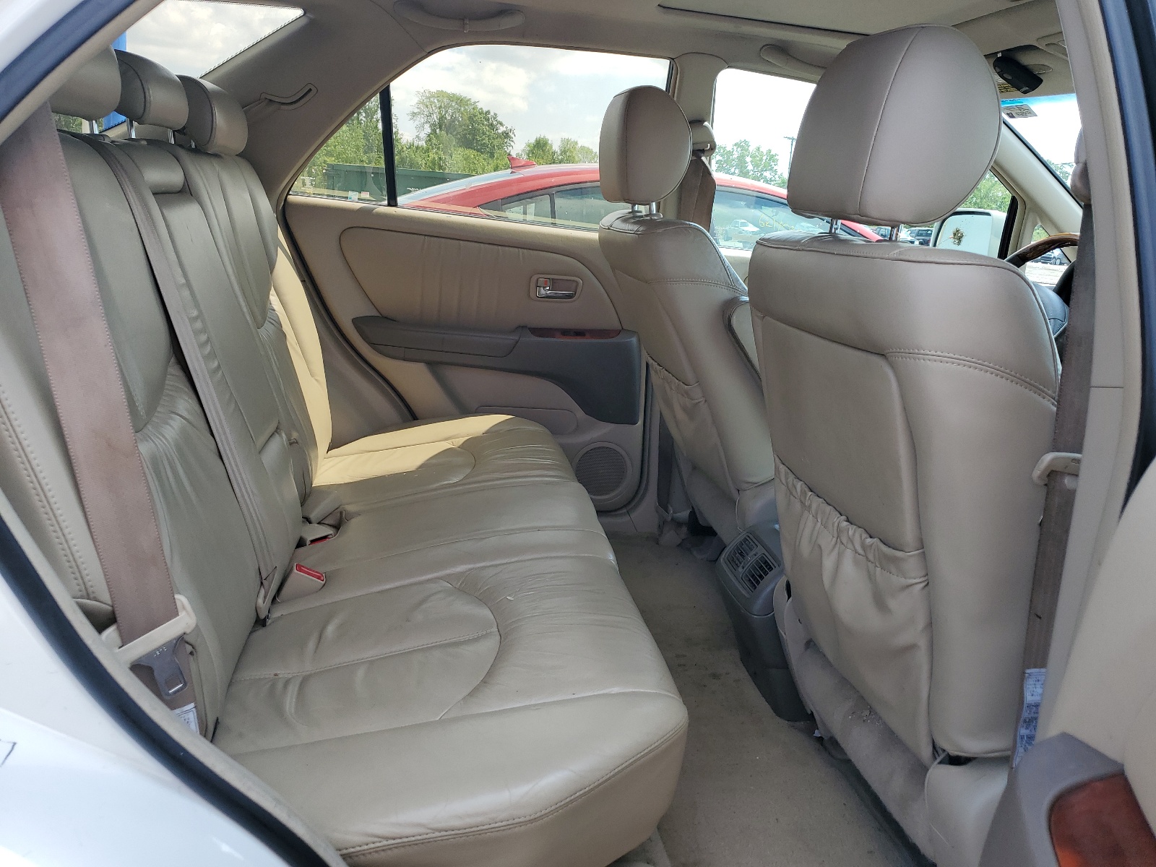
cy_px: 434
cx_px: 578
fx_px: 868
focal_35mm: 26
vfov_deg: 53.1
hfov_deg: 67.3
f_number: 1.5
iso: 50
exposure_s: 1/714
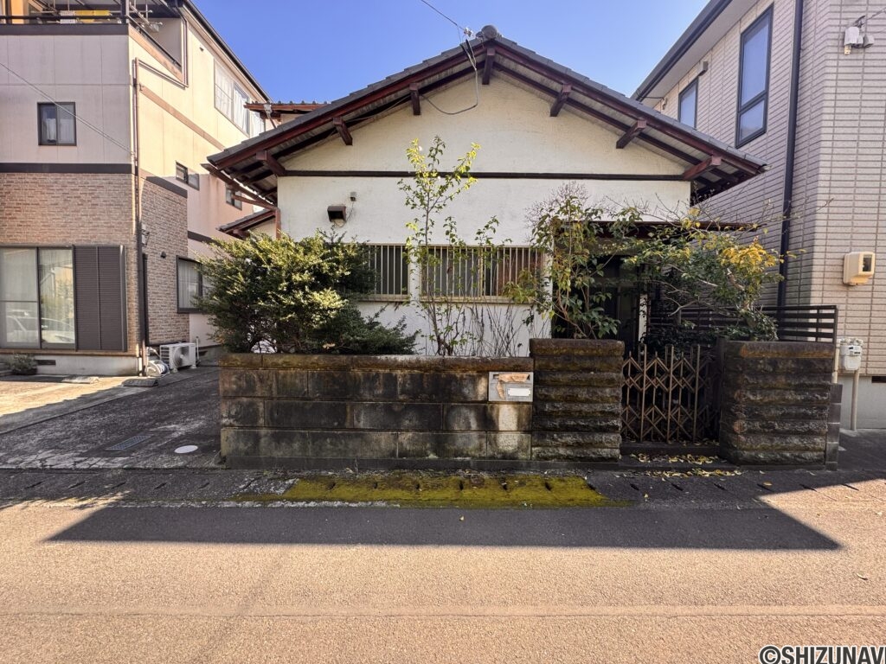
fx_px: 358
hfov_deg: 102.1
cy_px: 332
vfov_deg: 85.7
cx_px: 443
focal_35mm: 14
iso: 40
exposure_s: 1/186
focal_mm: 2.22
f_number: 2.2
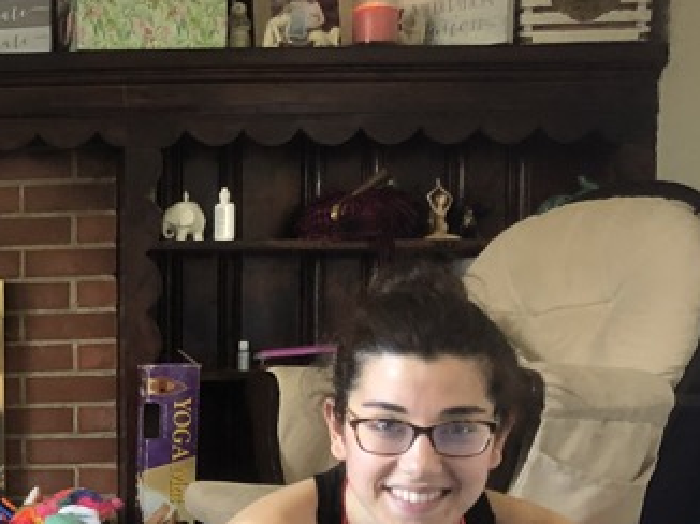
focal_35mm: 86
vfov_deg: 16.8
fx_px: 1738
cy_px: 522
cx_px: -131
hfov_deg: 21.2
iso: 80
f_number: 1.8
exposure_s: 1/15
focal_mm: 3.99
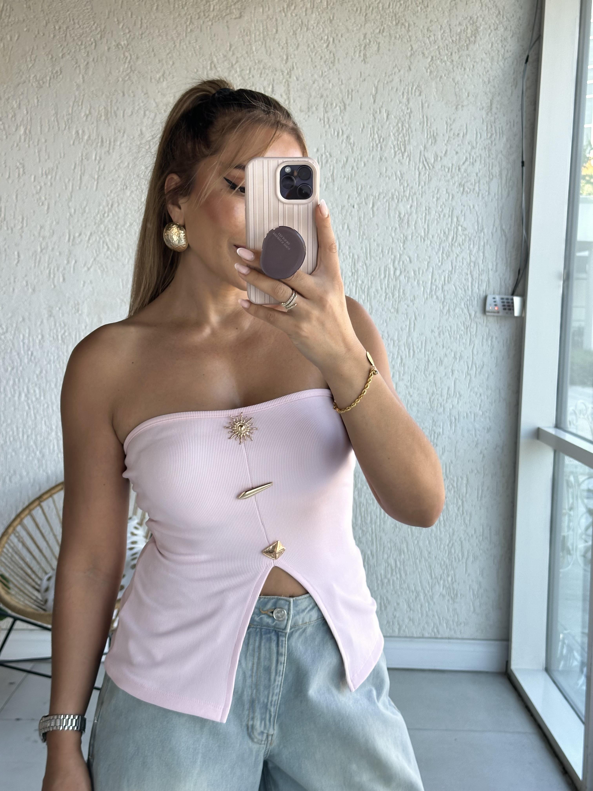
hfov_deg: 30.3
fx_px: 1096
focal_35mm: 48
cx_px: 296
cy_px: 396
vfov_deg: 39.7
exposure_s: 1/164
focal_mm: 6.86
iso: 64
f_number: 1.78
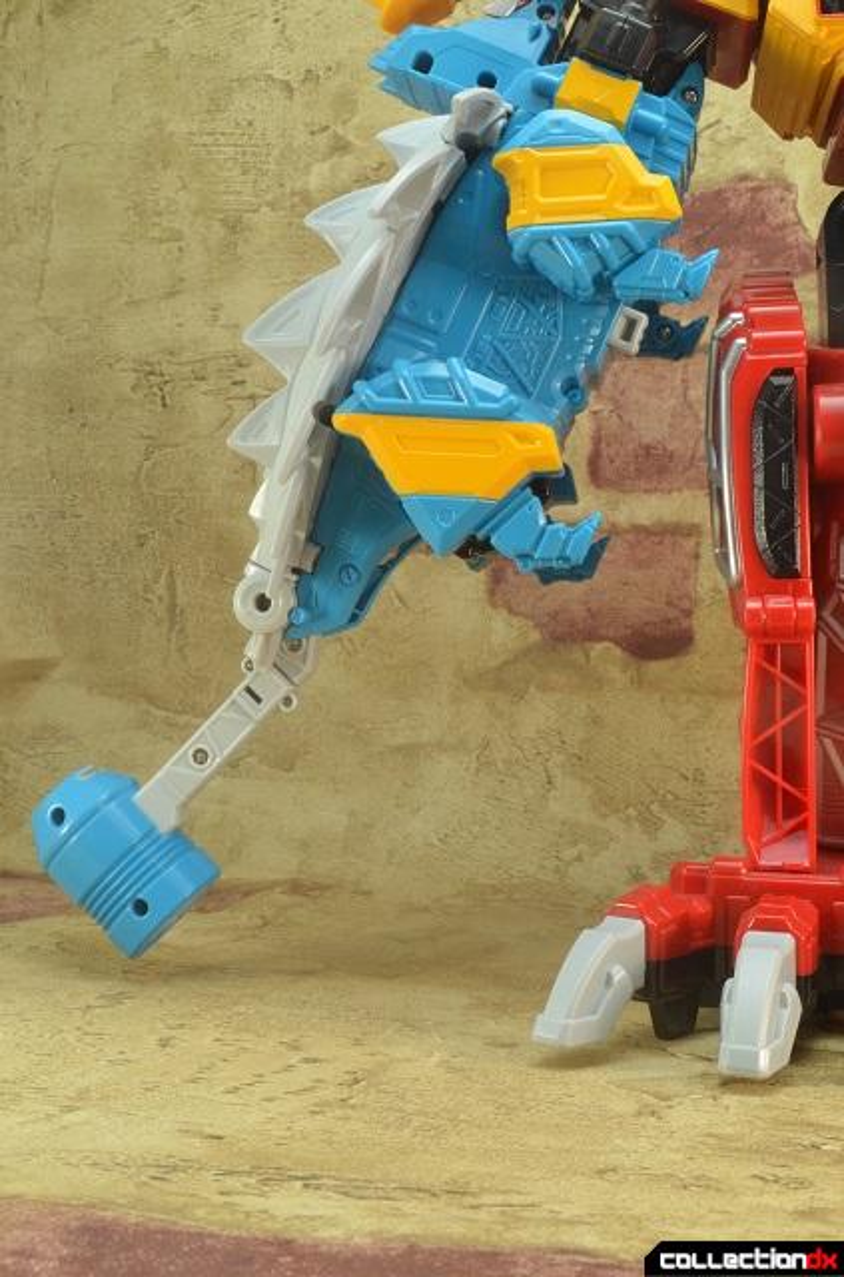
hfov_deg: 31.7
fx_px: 1486
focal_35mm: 42
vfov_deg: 46.5
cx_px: 422
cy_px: 638
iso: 100
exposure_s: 1.3
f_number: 22
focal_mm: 28
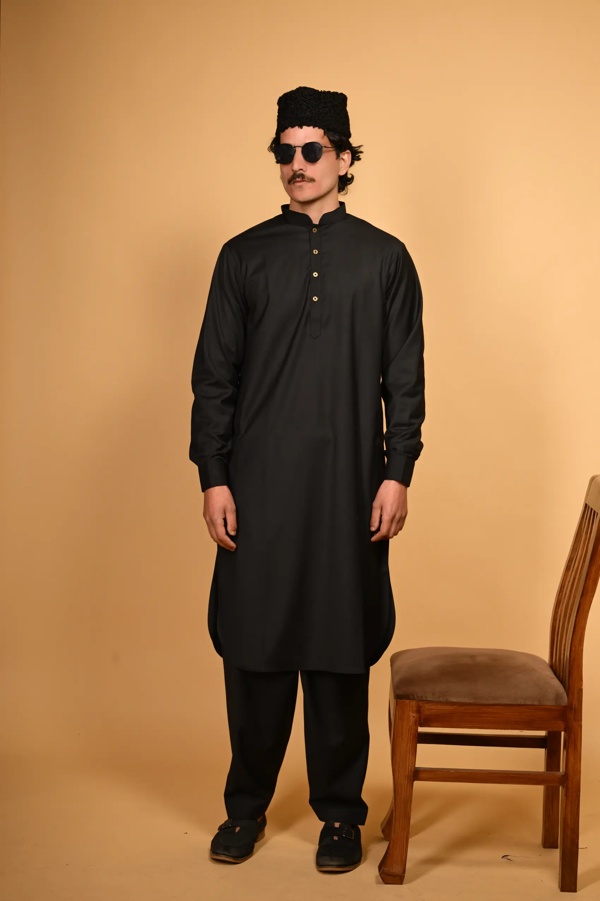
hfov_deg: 21.9
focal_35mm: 62
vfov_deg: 32.4
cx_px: 300
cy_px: 450
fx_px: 1550
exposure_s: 1/200
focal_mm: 62
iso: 200
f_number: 7.1
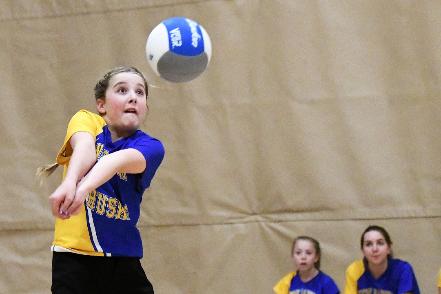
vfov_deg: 13.0
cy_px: 147
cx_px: 220
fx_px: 1286
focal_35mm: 105
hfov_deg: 19.5
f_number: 2.8
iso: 14400
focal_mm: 70
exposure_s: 1/1000
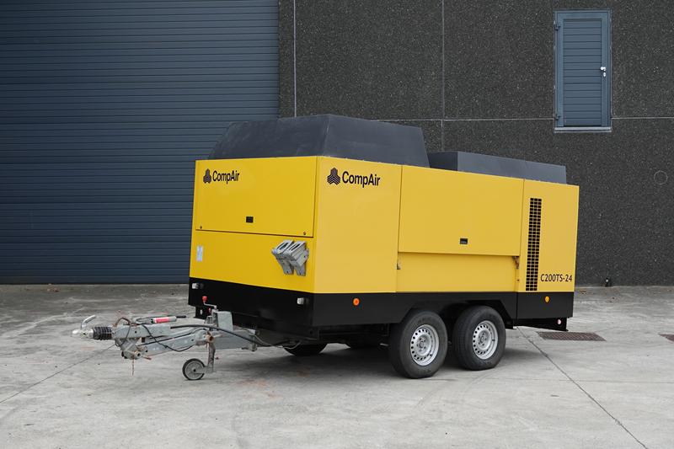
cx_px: 337
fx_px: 936
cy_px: 224
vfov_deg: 27.0
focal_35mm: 50
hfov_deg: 39.6
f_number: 3.2
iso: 100
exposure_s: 1/160
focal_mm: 18.21
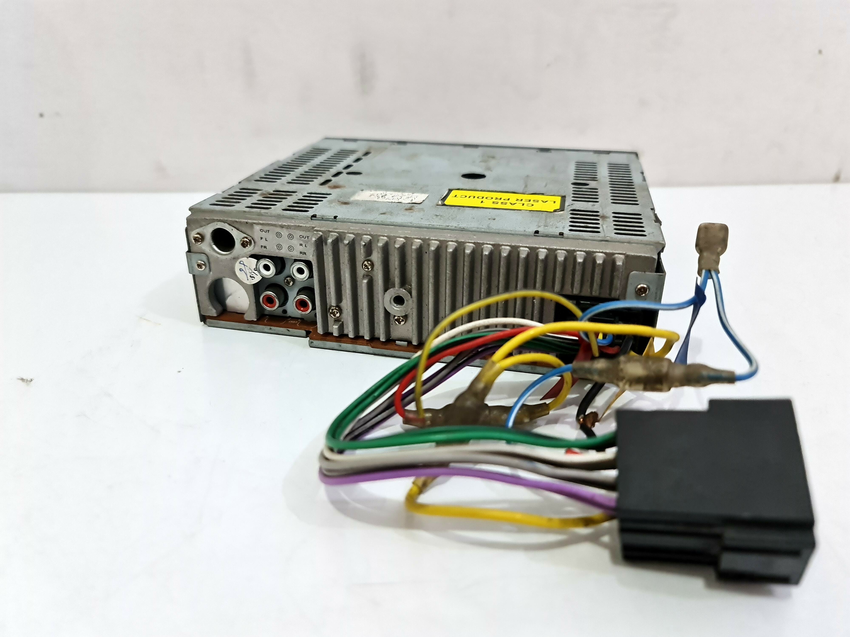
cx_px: 425
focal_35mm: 25
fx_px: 614
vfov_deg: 54.9
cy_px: 318
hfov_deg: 69.4
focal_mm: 7
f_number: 1.8
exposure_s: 1/50
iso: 800
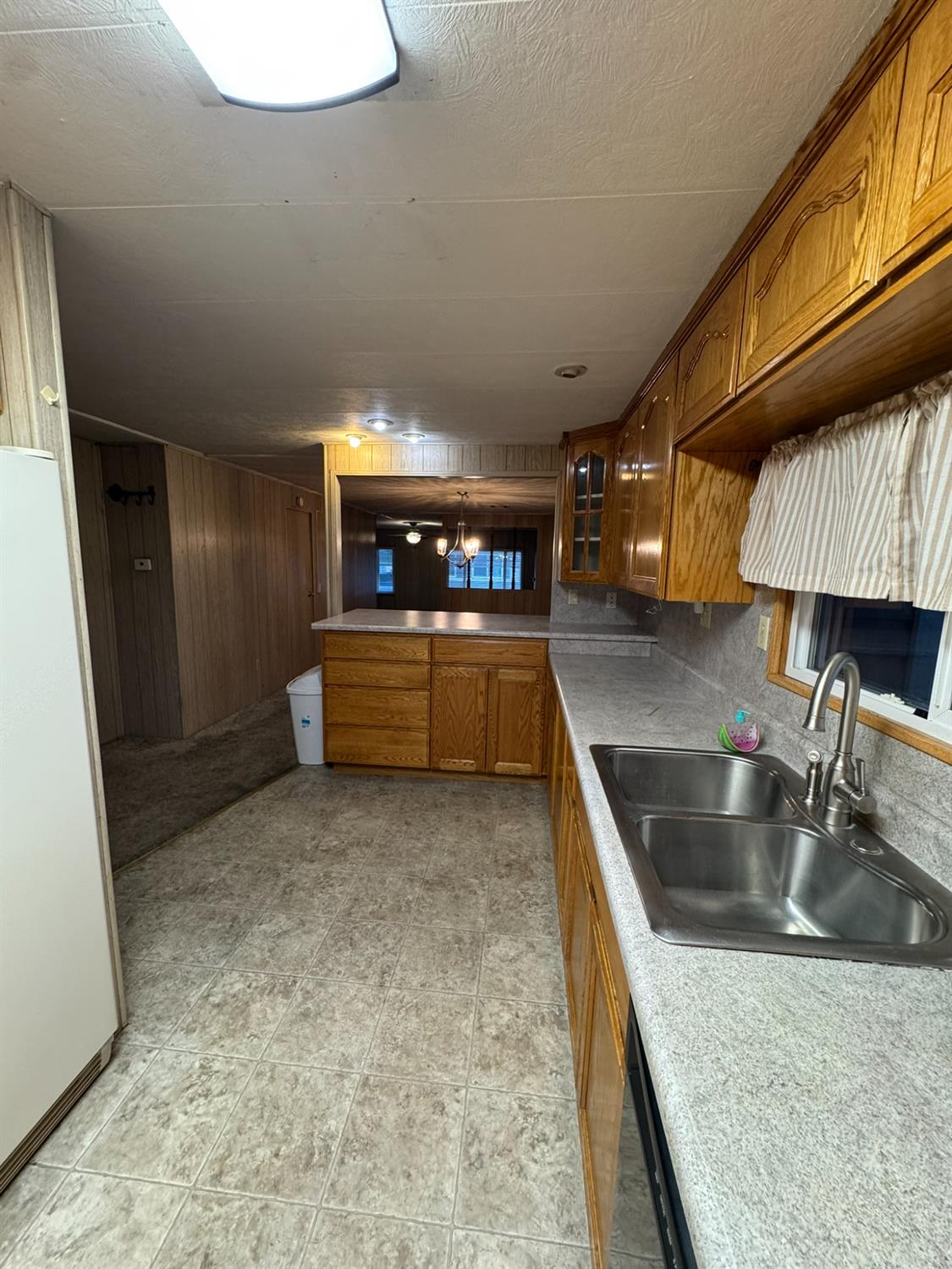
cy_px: 634
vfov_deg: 102.1
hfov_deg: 85.7
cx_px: 476
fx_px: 513
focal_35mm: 14
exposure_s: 1/60
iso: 200
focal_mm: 2.22
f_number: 2.2
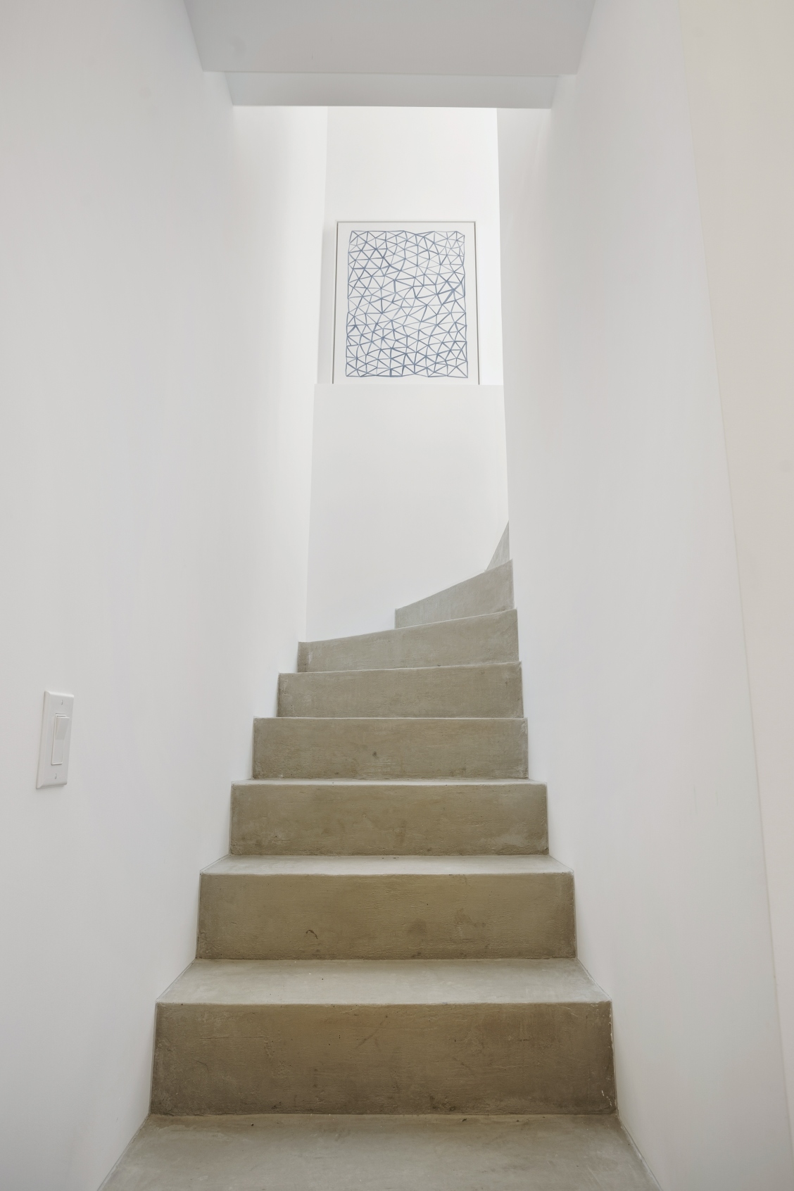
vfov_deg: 78.6
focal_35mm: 22
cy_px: 596
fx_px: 728
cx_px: 397
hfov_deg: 57.2
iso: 100
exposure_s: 1/3
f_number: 8
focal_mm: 22
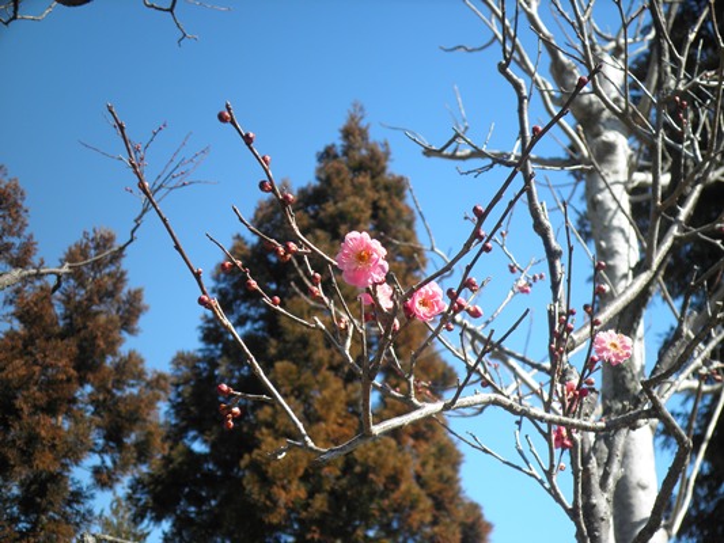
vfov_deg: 30.9
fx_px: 983
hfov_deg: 40.4
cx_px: 362
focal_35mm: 47
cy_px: 272
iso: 64
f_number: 3.4
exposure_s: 1/320
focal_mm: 8.3
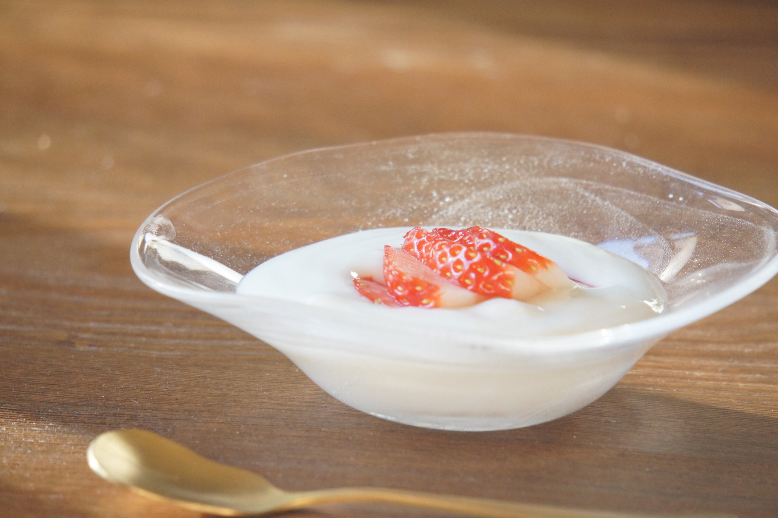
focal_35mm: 238
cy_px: 259
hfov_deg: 8.7
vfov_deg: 5.8
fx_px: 5143
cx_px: 389
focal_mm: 158
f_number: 5.6
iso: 1600
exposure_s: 1/160
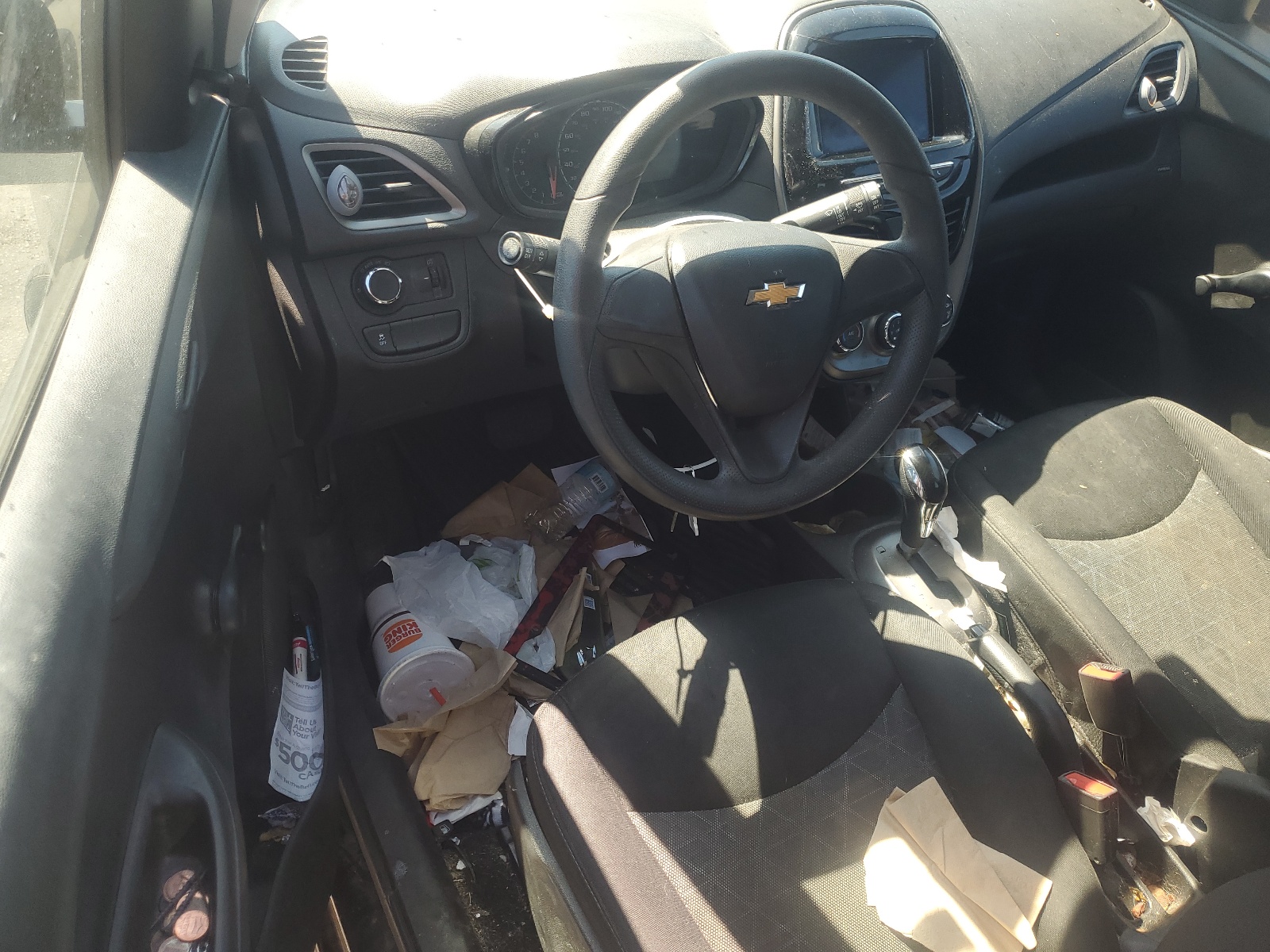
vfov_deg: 53.1
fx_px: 954
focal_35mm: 26
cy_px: 476
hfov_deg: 67.3
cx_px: 635
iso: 50
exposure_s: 1/256
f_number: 1.5
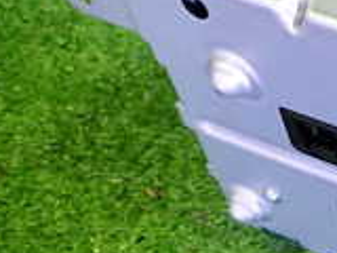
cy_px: 145
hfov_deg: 17.6
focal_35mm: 94
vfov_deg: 15.7
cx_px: 571
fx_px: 915
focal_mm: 4.5
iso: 320
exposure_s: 1/30
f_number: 2
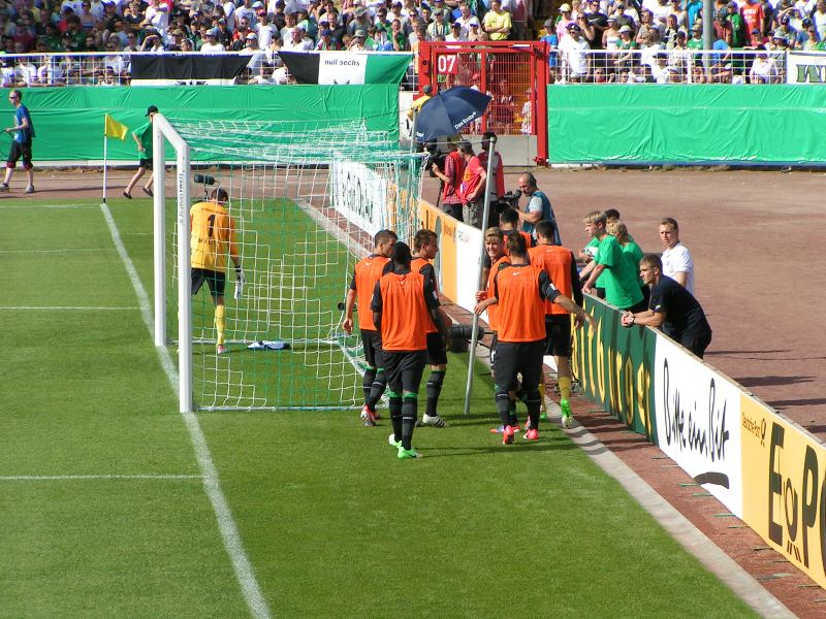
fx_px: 4701
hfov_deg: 10.0
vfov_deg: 7.5
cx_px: 413
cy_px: 310
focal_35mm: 197
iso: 50
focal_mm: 30.1
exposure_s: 1/400
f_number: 5.6
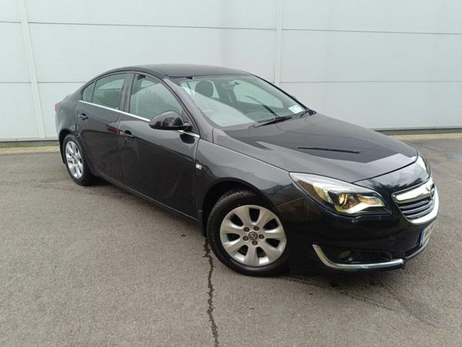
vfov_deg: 56.8
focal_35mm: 24
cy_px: 174
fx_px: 320
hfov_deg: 71.6
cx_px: 231
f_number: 1.88
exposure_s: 1/101
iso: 81
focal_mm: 5.59
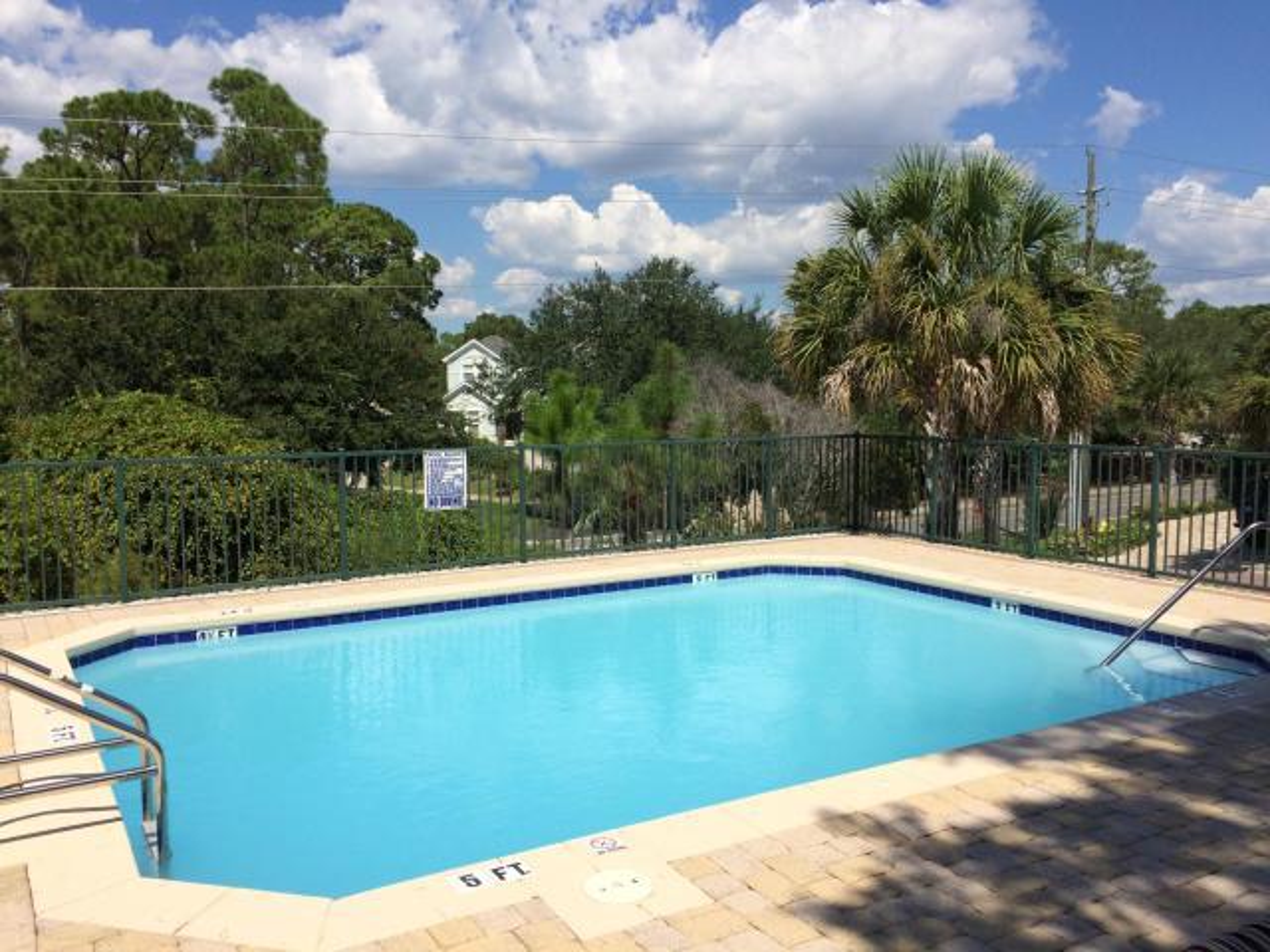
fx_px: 1064
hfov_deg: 61.7
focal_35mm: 29
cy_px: 476
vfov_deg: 48.2
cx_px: 635
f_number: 2.2
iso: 32
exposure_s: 1/3425
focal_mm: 4.15
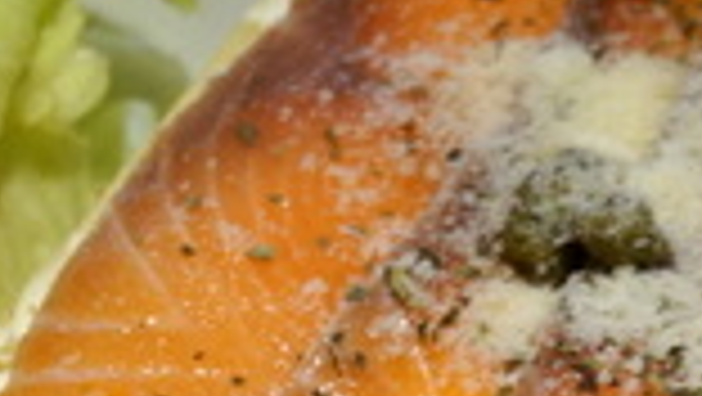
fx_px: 2645
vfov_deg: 8.2
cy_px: 745
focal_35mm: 142
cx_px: -176
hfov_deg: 14.6
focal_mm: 22
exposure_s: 1/60
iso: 500
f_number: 4
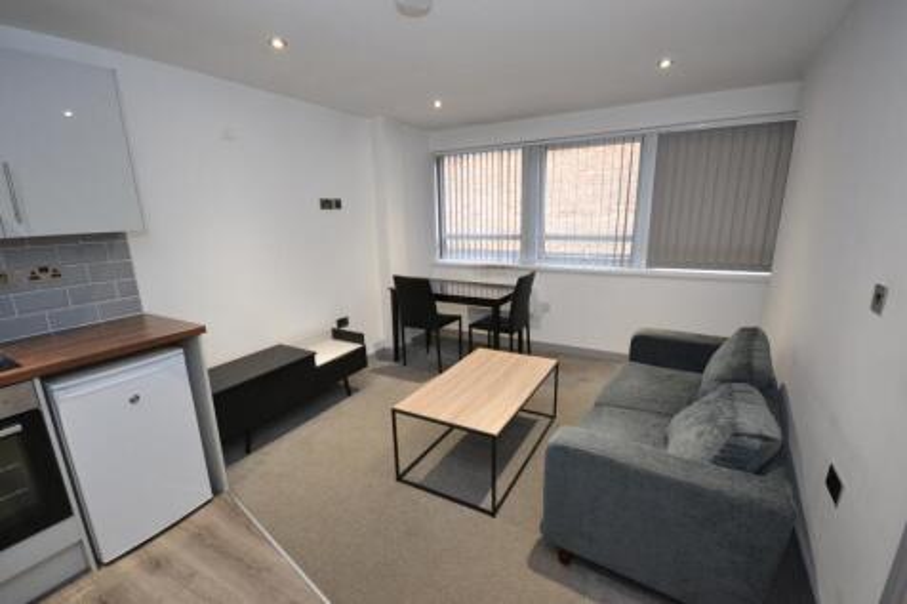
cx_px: 454
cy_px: 302
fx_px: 378
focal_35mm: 15
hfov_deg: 100.4
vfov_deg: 77.3
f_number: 4
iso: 1800
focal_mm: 10
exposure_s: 1/60
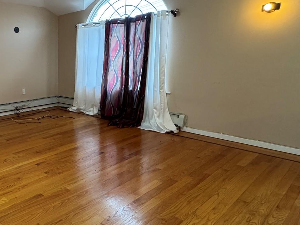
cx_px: 39
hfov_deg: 53.6
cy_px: 117
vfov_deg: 46.8
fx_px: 260
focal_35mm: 30
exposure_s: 1/60
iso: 320
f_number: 2.2
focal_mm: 2.22
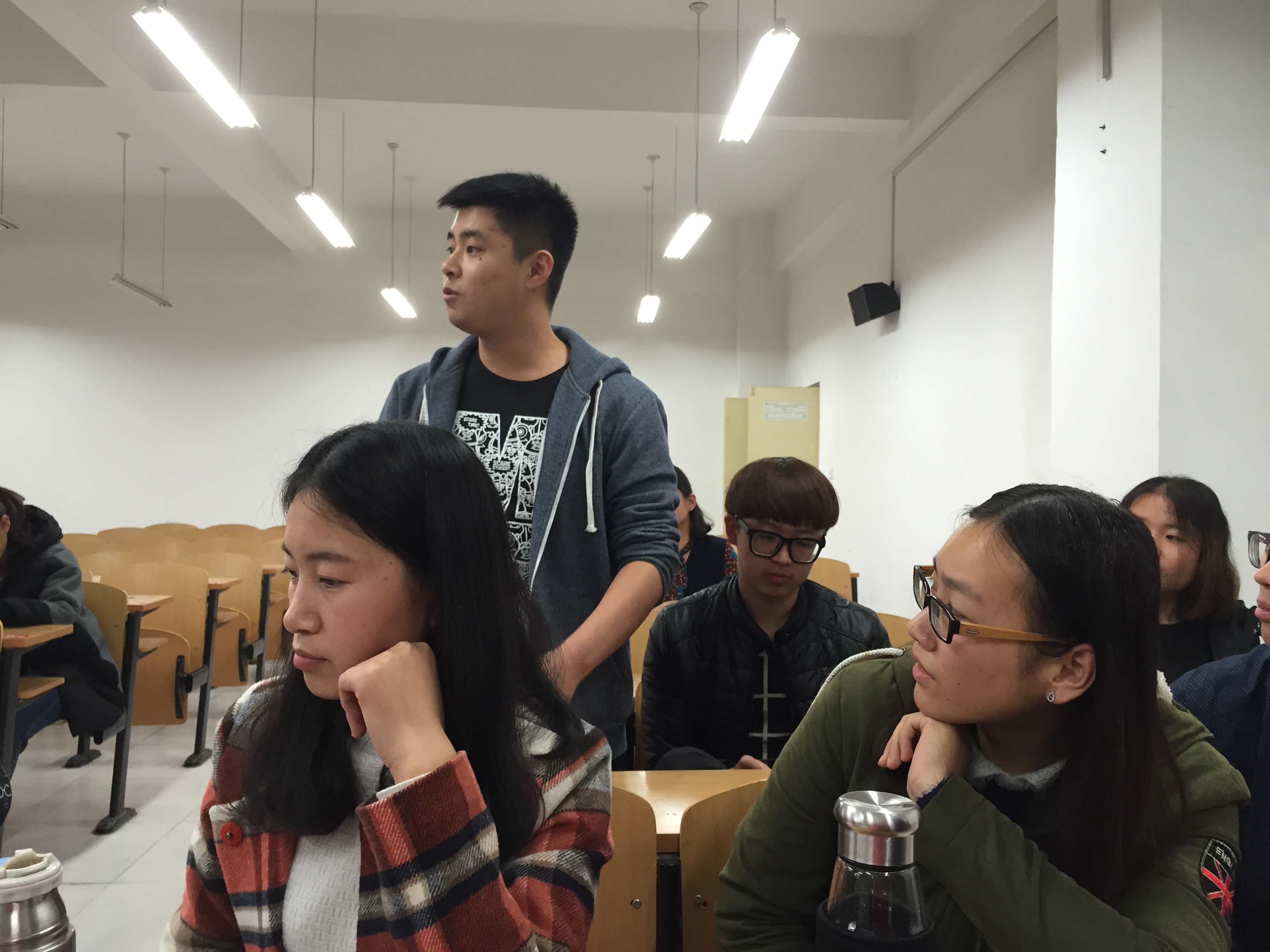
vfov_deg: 48.2
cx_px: 635
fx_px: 1064
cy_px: 476
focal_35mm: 29
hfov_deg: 61.7
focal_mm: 4.15
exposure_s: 1/33
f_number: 2.2
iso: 100
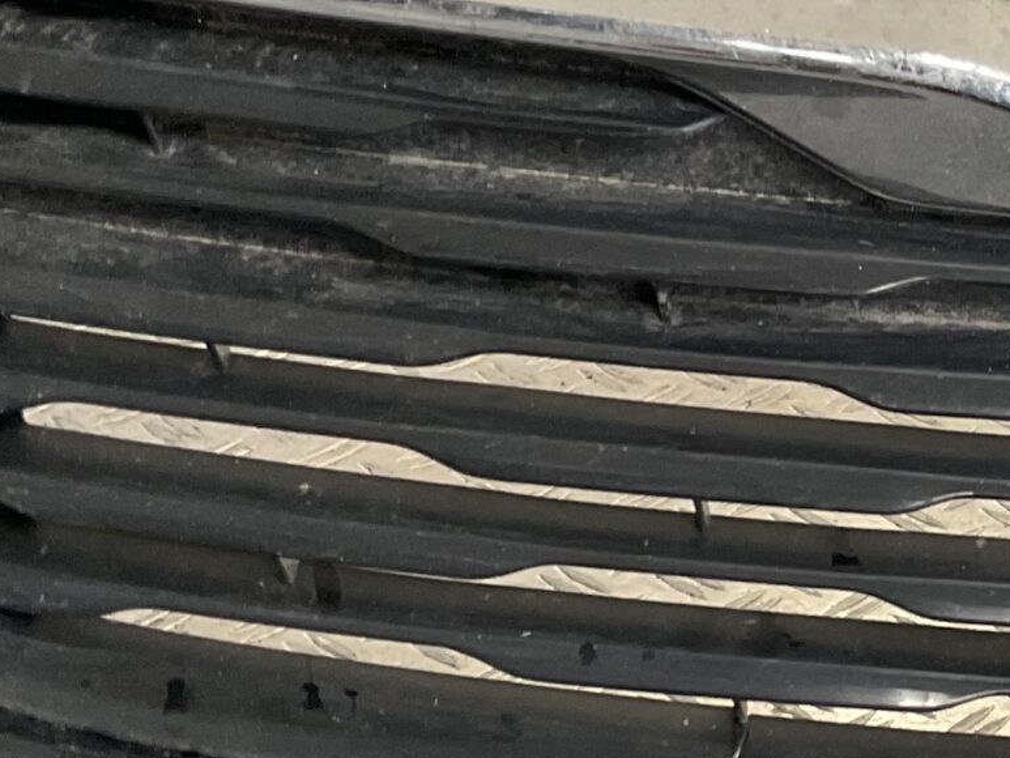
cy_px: 439
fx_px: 2801
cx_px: 1318
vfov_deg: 15.4
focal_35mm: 96
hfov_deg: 18.9
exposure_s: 1/100
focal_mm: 3
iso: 64
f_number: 1.8
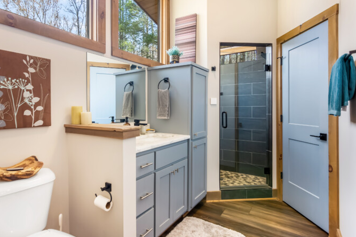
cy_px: 110
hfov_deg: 88.0
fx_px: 183
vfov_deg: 65.6
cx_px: 160
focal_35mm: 19
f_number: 4
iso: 400
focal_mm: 11
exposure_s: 1/60
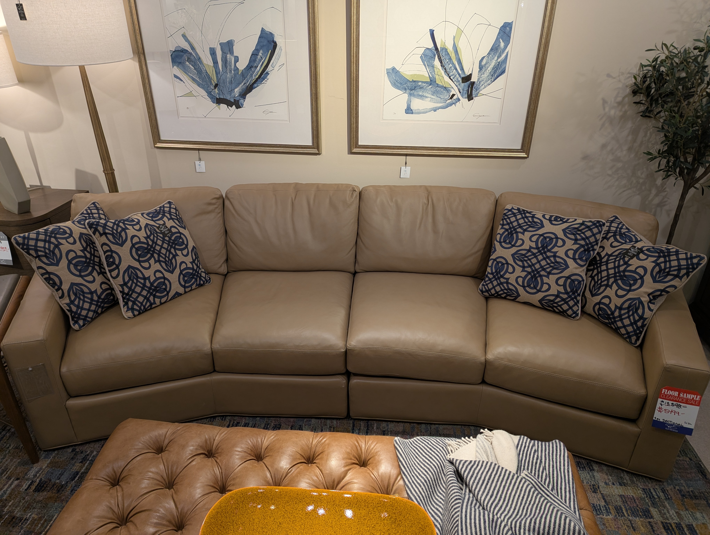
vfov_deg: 56.9
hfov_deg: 71.5
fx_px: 493
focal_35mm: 24
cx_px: 355
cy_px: 268
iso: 58
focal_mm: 6.81
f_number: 1.85
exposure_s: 1/40
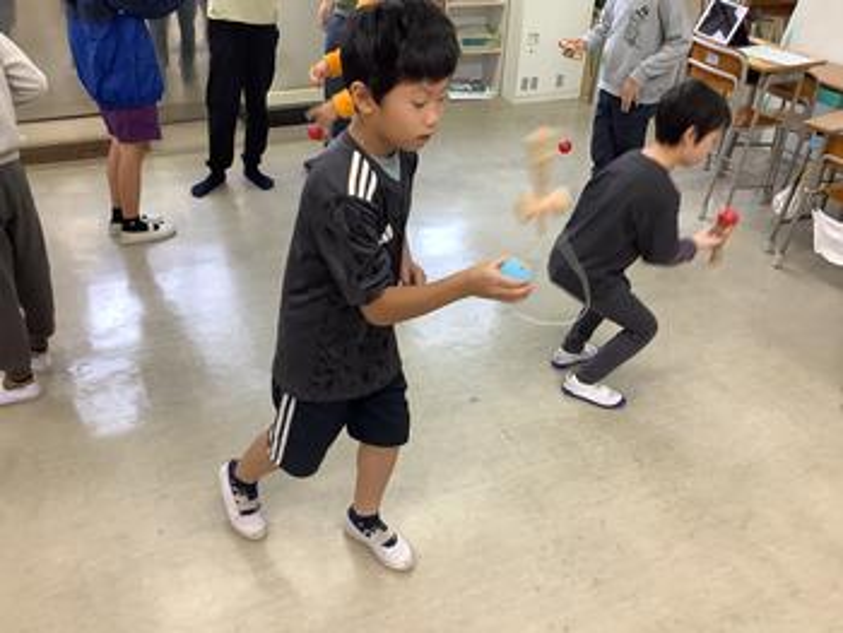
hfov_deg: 58.3
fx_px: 755
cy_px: 316
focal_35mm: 31
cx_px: 422
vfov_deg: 45.5
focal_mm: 3.3
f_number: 2.4
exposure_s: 1/50
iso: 125
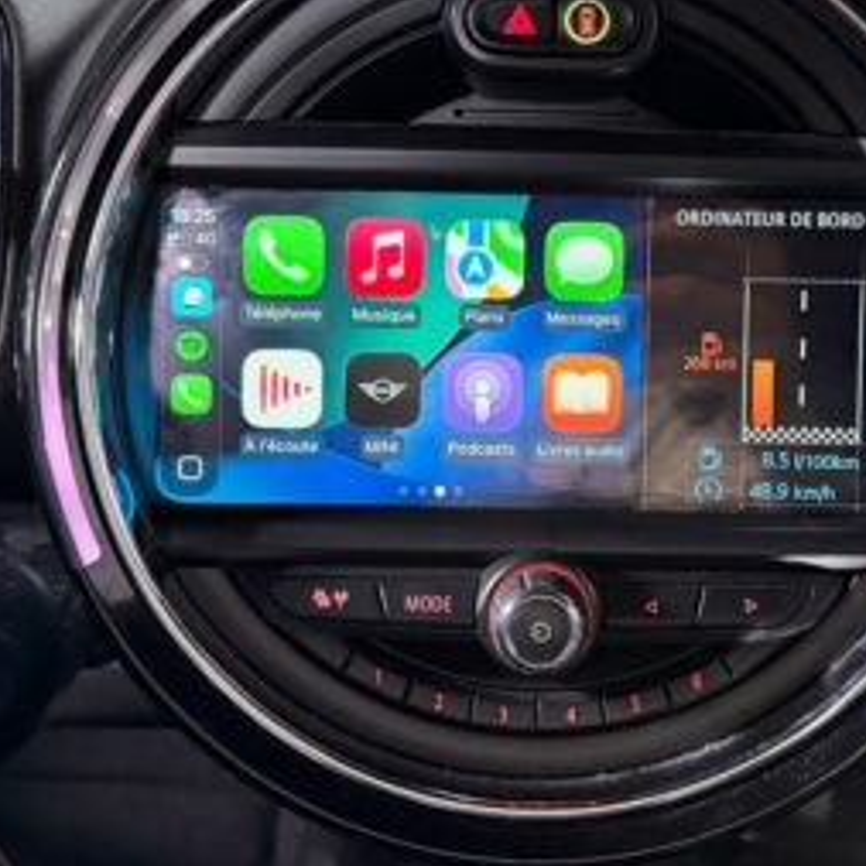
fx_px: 1472
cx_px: 534
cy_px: 296
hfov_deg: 32.7
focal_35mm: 52
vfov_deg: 32.5
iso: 640
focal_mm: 6.76
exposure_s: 1/51
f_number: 1.78
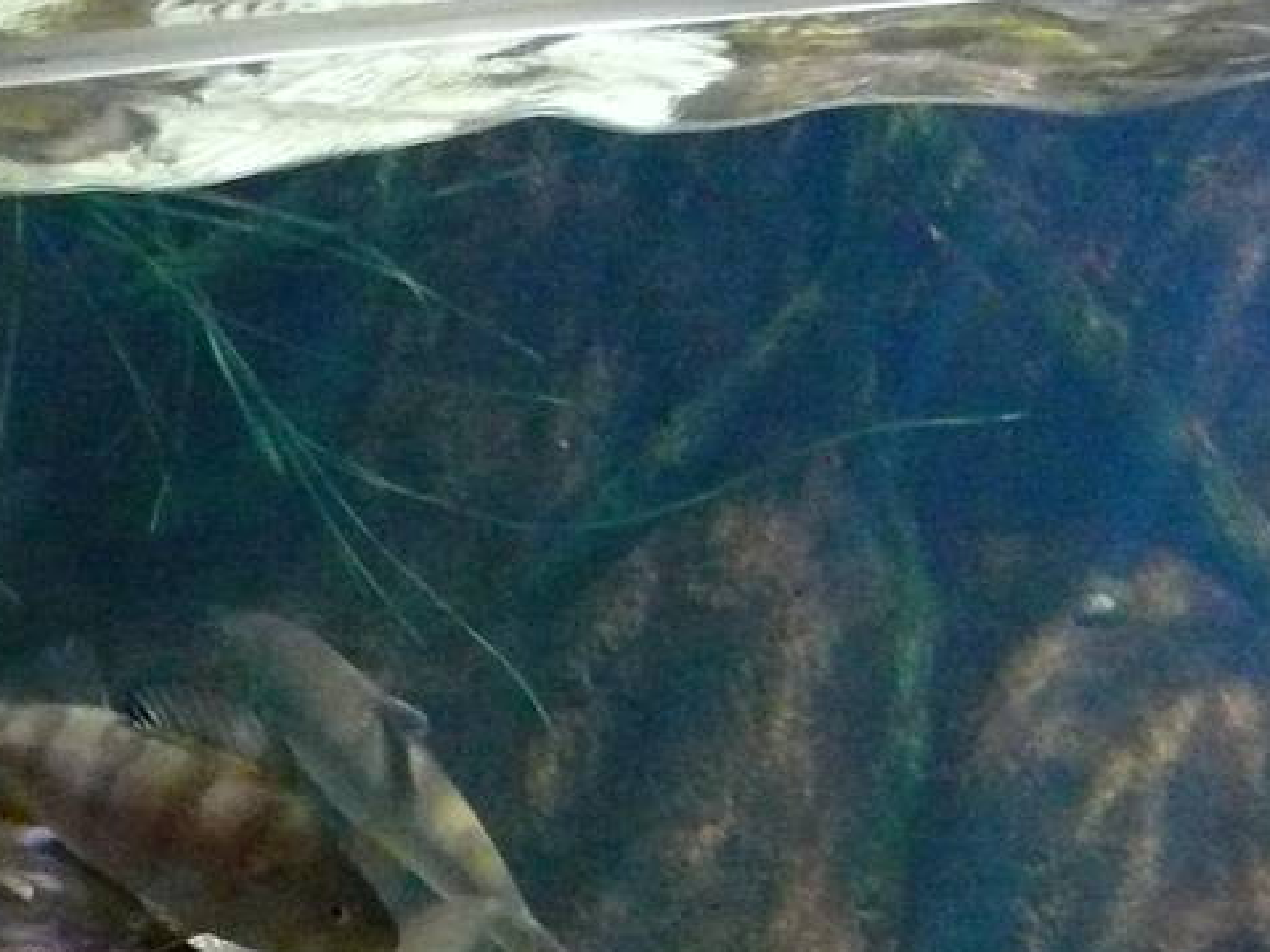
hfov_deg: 16.3
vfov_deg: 12.2
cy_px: 1305
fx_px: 4291
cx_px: -146
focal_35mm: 117
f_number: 2.8
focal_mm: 7.4
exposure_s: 1/30
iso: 800
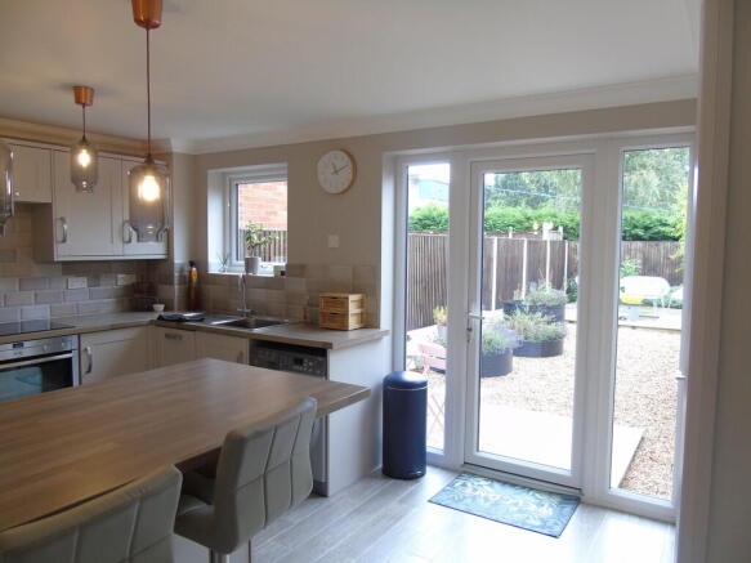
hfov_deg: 69.4
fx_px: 542
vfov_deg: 54.9
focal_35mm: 25
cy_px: 282
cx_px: 376
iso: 160
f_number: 3.4
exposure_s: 1/30
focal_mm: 4.4
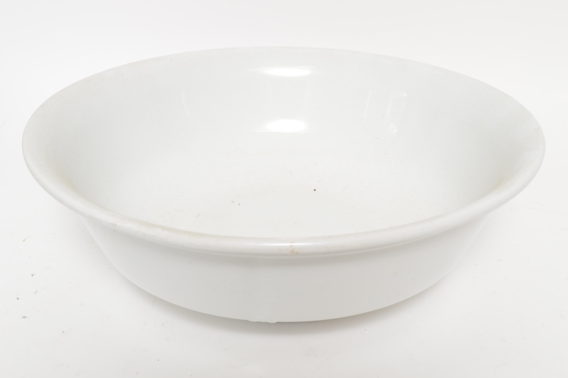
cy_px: 189
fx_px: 733
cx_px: 284
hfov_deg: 42.4
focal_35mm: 46
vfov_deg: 28.9
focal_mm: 31
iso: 400
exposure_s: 1/80
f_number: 9
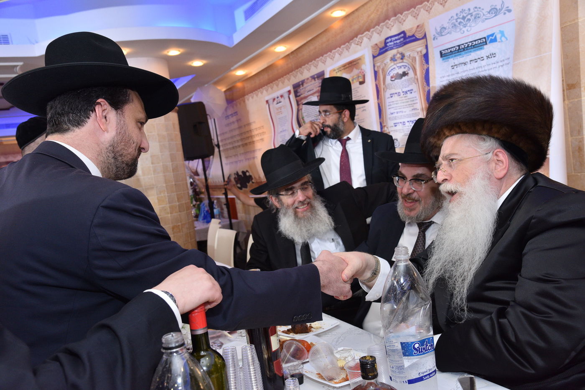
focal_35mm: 32
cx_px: 292
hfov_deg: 58.7
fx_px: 520
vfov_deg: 41.1
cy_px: 195
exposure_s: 1/160
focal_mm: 32
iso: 1250
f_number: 6.3
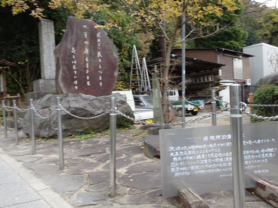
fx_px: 249
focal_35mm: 31
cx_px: 139
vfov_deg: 45.4
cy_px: 104
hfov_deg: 58.4
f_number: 4
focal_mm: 5.26
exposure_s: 1/60
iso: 80
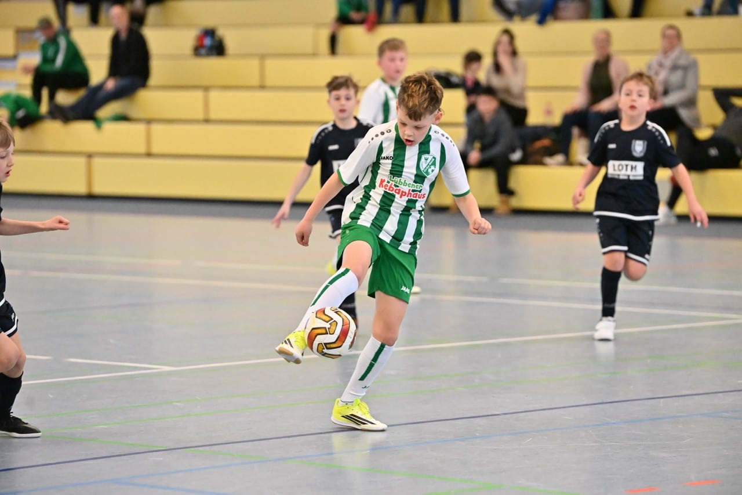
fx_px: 3606
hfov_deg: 11.7
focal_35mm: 175
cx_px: 371
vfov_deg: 7.8
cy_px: 248
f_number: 3.5
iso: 8000
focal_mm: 175
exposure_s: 1/1000
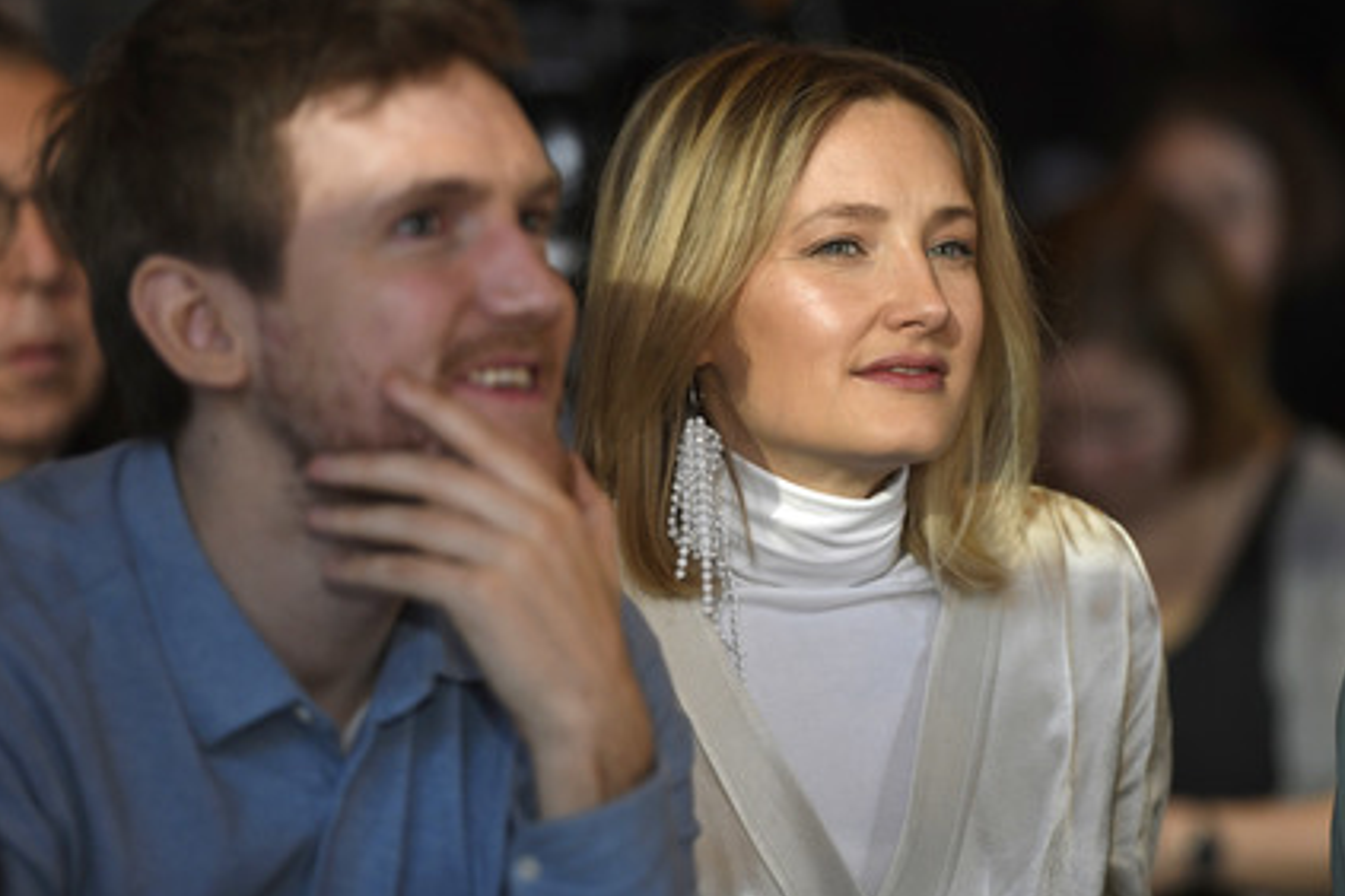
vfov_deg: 6.4
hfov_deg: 9.7
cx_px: 650
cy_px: 432
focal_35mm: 213
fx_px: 7957
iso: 1250
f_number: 2.8
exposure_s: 1/640
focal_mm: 200
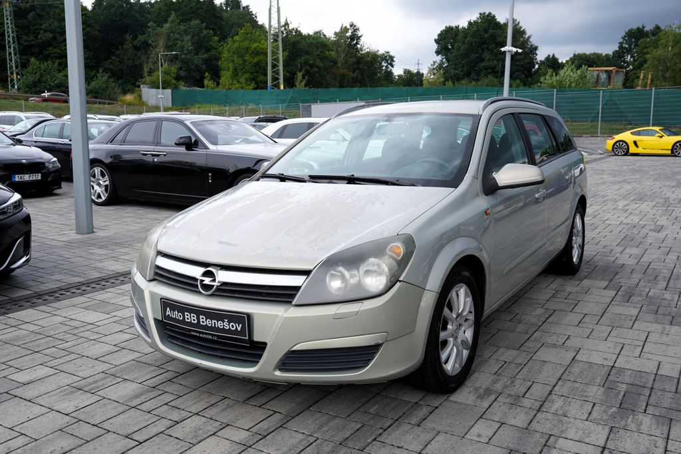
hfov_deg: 58.7
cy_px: 227
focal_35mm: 32
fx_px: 605
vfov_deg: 41.1
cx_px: 340
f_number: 6.3
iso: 100
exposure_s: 1/200
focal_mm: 32
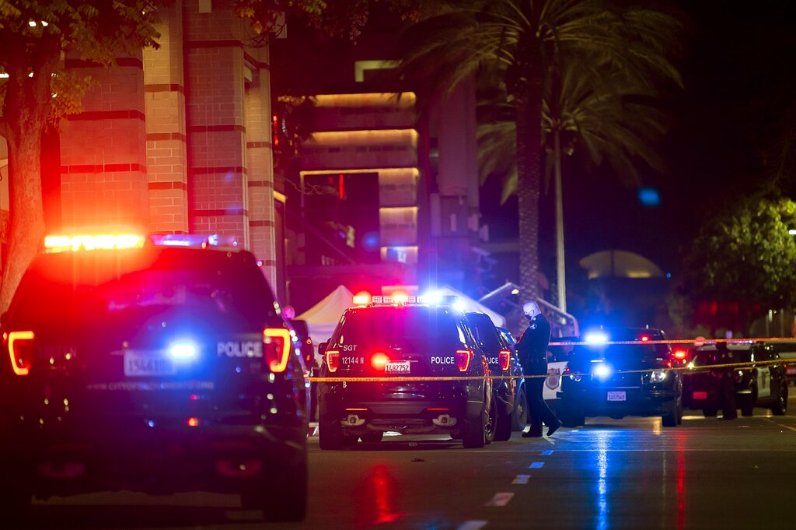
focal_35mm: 200
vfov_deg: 6.9
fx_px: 4419
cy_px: 265
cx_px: 398
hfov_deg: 10.3
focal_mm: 200
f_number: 2.8
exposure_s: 1/400
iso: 3200
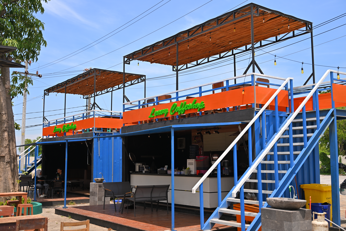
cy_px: 116
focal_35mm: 41
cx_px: 173
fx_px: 394
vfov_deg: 32.7
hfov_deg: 47.4
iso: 200
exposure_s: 1/4000
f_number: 2.8
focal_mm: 41
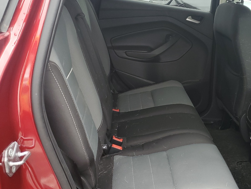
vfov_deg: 32.9
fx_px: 319
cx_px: 171
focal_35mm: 44
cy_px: 86
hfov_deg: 42.3
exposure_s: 1/120
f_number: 1.5
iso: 60
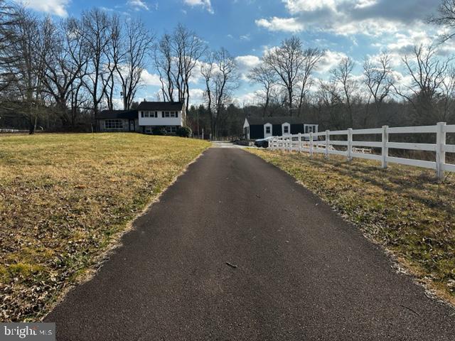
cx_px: 228
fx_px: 315
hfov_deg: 71.6
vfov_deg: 56.8
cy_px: 170
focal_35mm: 24
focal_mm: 6.86
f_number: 1.78
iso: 80
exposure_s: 1/3155
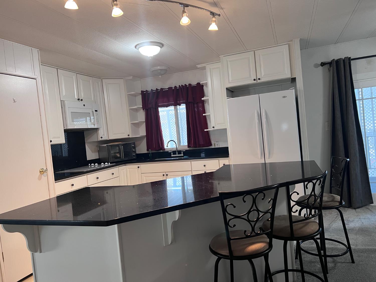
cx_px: 188
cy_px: 141
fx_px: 282
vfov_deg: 53.1
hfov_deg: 67.3
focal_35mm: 26
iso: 200
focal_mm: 5.7
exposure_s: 1/60
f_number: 1.5
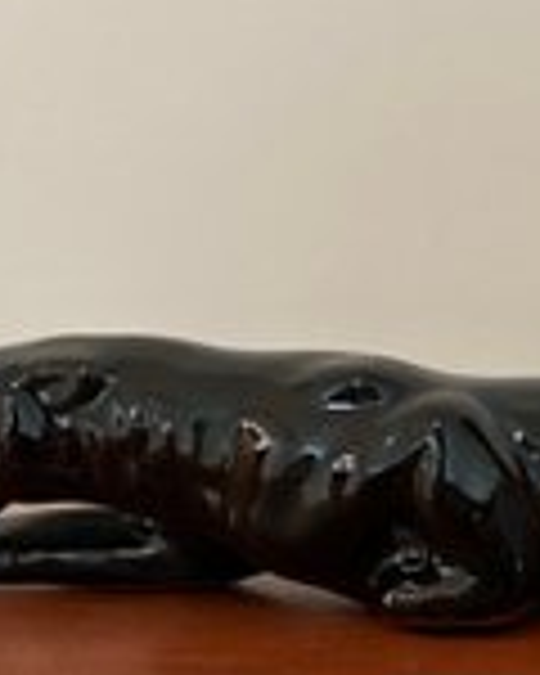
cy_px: 466
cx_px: 578
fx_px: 1159
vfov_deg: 32.1
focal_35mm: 58
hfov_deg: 24.6
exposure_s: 1/40
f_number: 1.5
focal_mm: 5.7
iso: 500
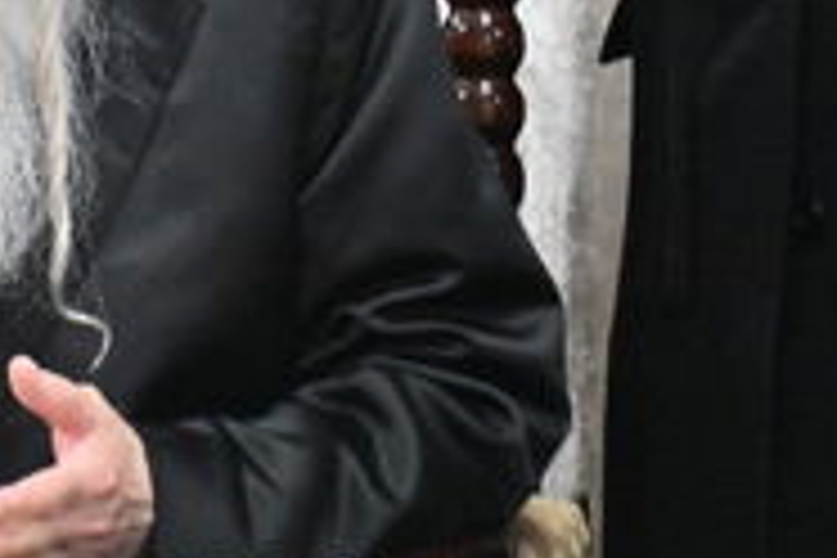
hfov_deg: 6.1
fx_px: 7858
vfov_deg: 4.1
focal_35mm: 338
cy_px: -18
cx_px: 32
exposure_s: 1/160
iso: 2500
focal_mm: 105
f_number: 4
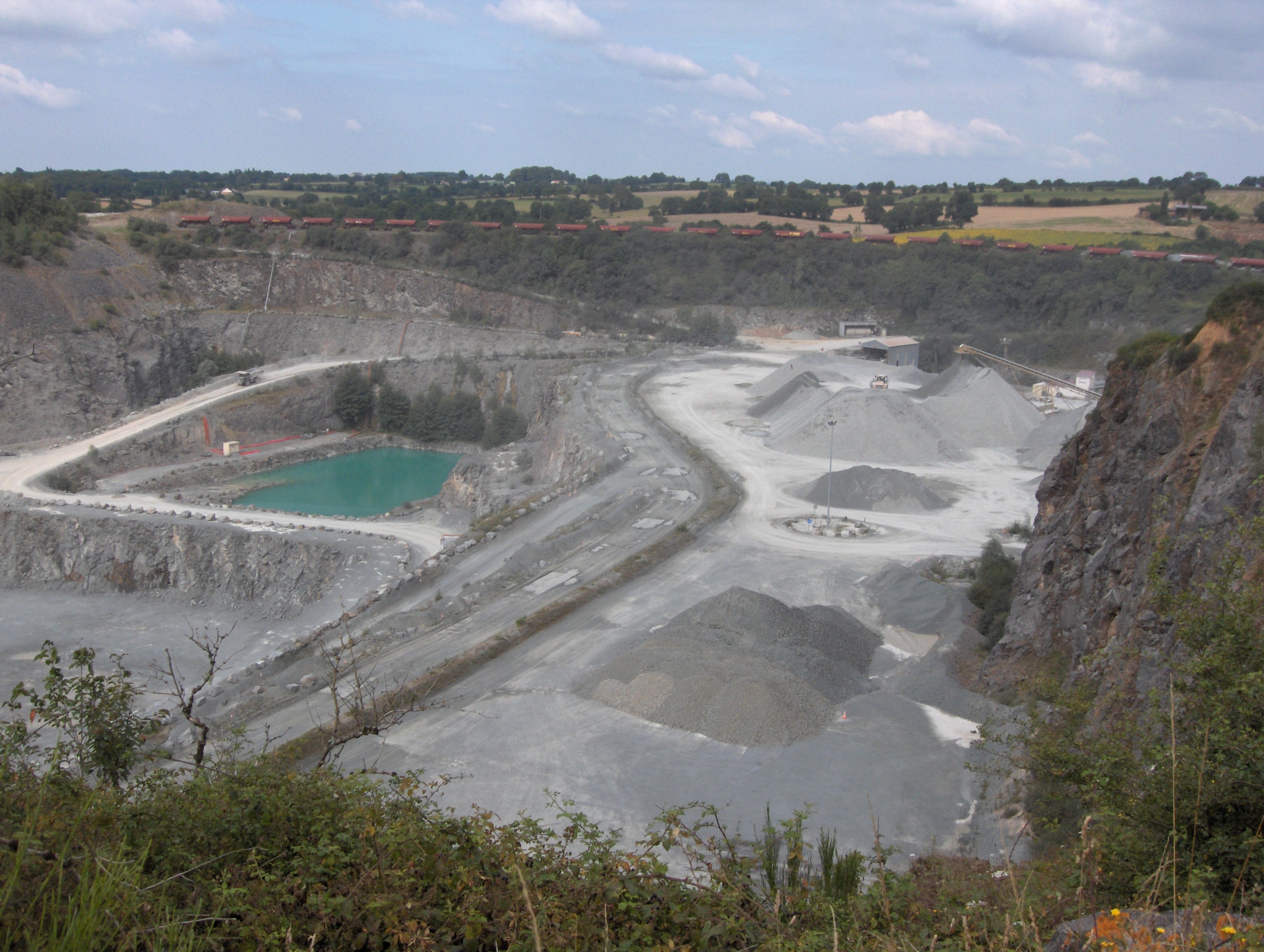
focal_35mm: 39
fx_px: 1426
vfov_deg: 36.9
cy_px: 476
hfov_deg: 47.8
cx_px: 632
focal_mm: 8
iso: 100
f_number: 4.8
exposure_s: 1/775
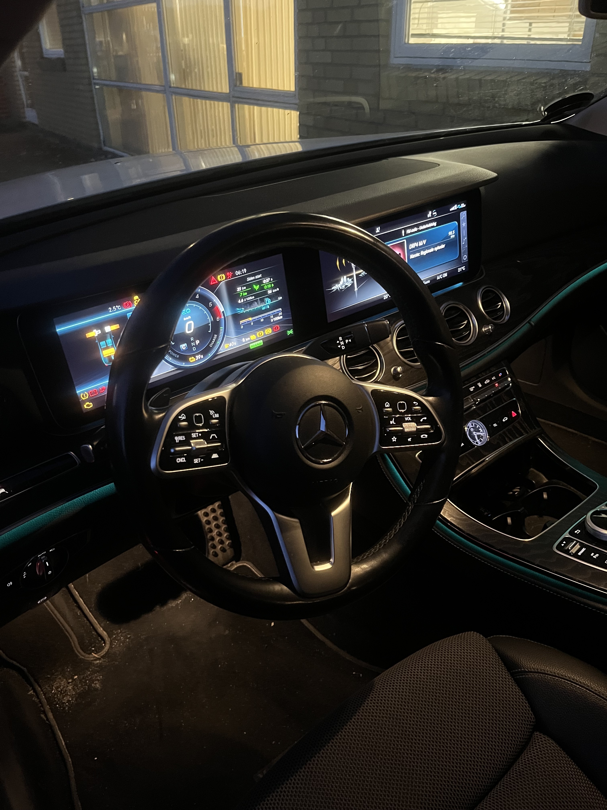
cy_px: 405
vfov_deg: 67.3
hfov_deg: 53.1
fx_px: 608
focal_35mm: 26
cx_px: 304
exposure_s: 1/25
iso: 800
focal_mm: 5.1
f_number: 1.6
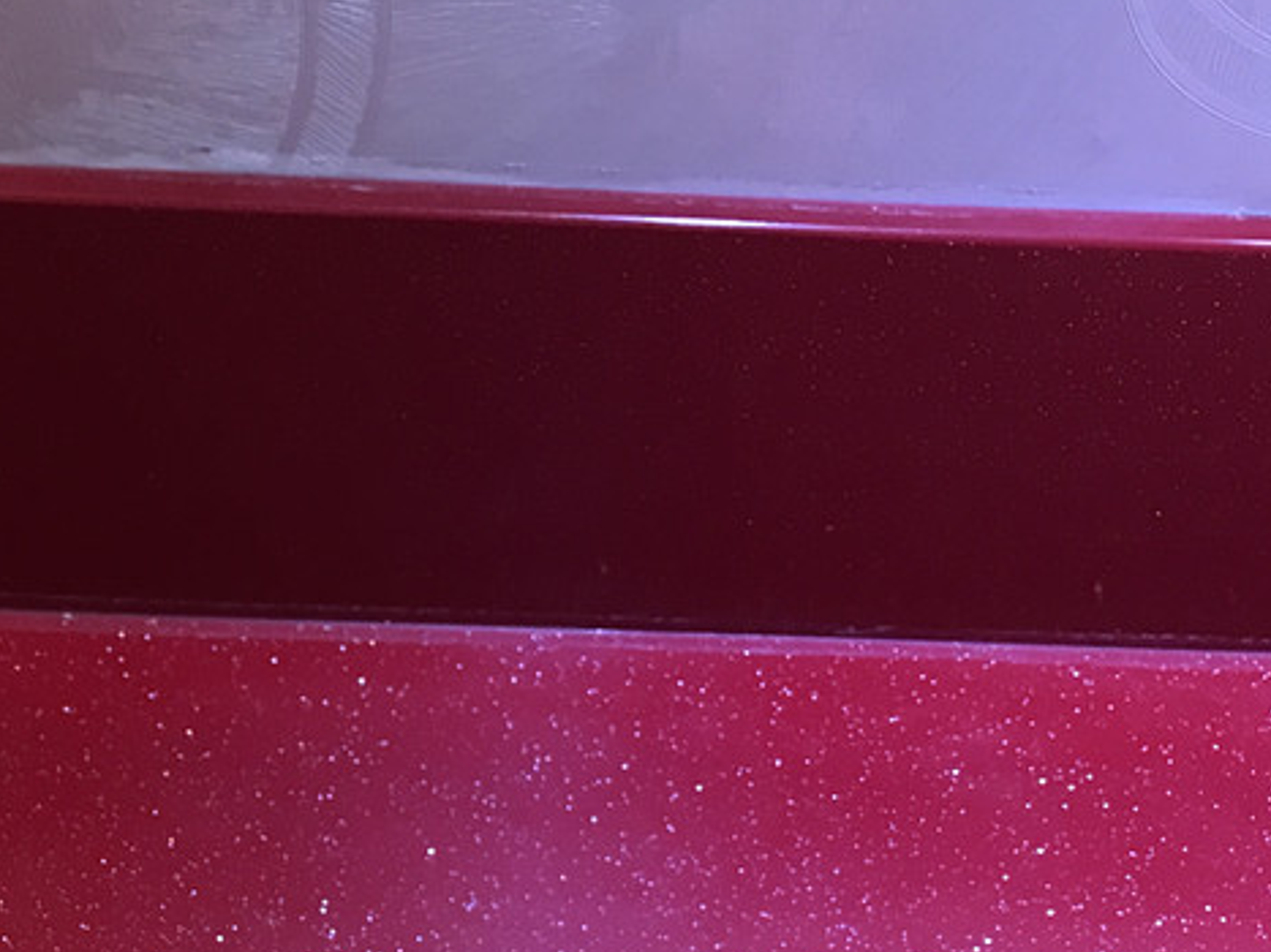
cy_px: 1077
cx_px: 72
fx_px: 2349
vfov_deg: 21.6
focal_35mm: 64
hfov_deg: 28.8
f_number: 1.8
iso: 50
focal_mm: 3.99
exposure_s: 1/17
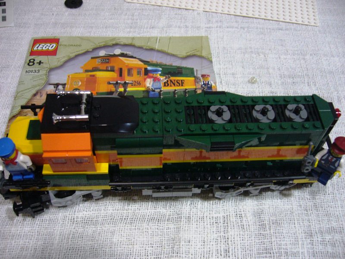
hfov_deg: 52.6
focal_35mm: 35
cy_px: 130
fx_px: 349
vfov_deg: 40.7
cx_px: 172
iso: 200
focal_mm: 5.8
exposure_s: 1/8
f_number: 2.8
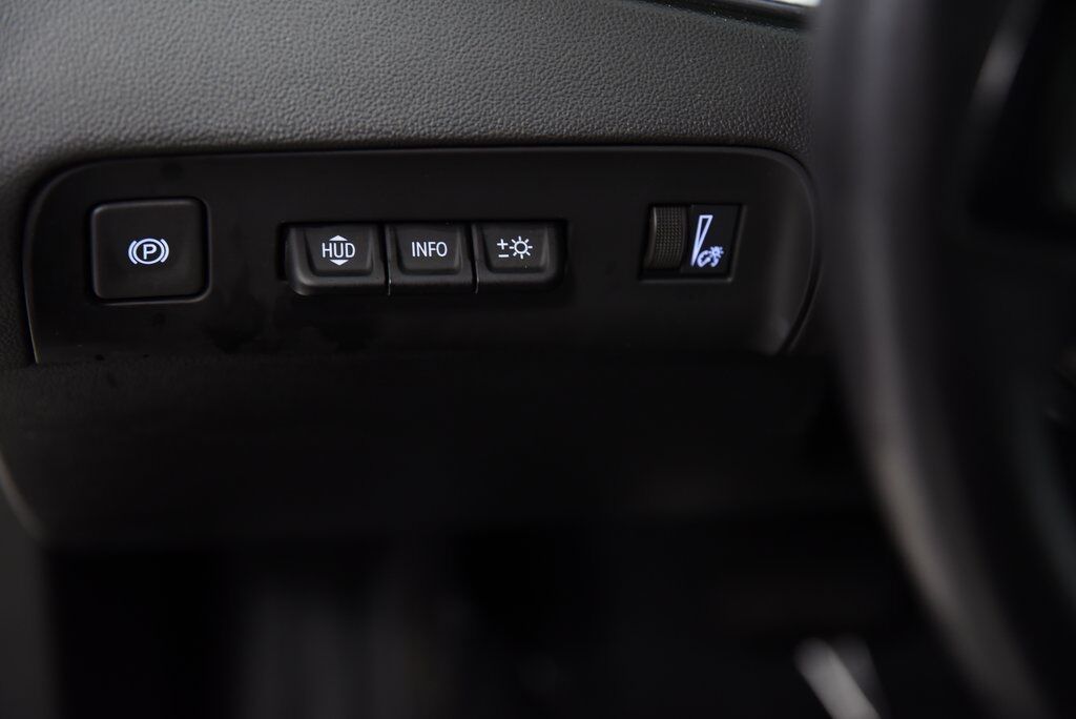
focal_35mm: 70
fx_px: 2093
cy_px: 360
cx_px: 538
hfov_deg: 28.8
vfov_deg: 19.5
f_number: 4
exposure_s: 1/20
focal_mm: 70
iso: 1600
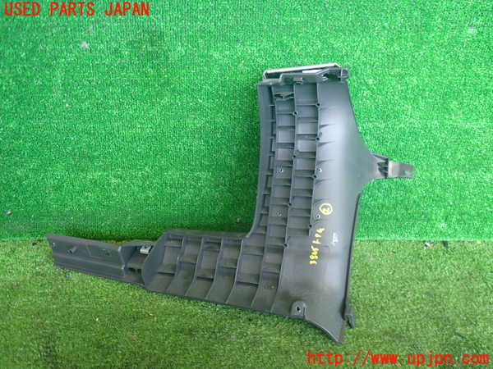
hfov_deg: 60.0
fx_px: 427
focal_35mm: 30
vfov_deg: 46.8
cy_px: 184
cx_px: 246
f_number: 2.3
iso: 200
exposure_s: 1/40
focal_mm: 5.4
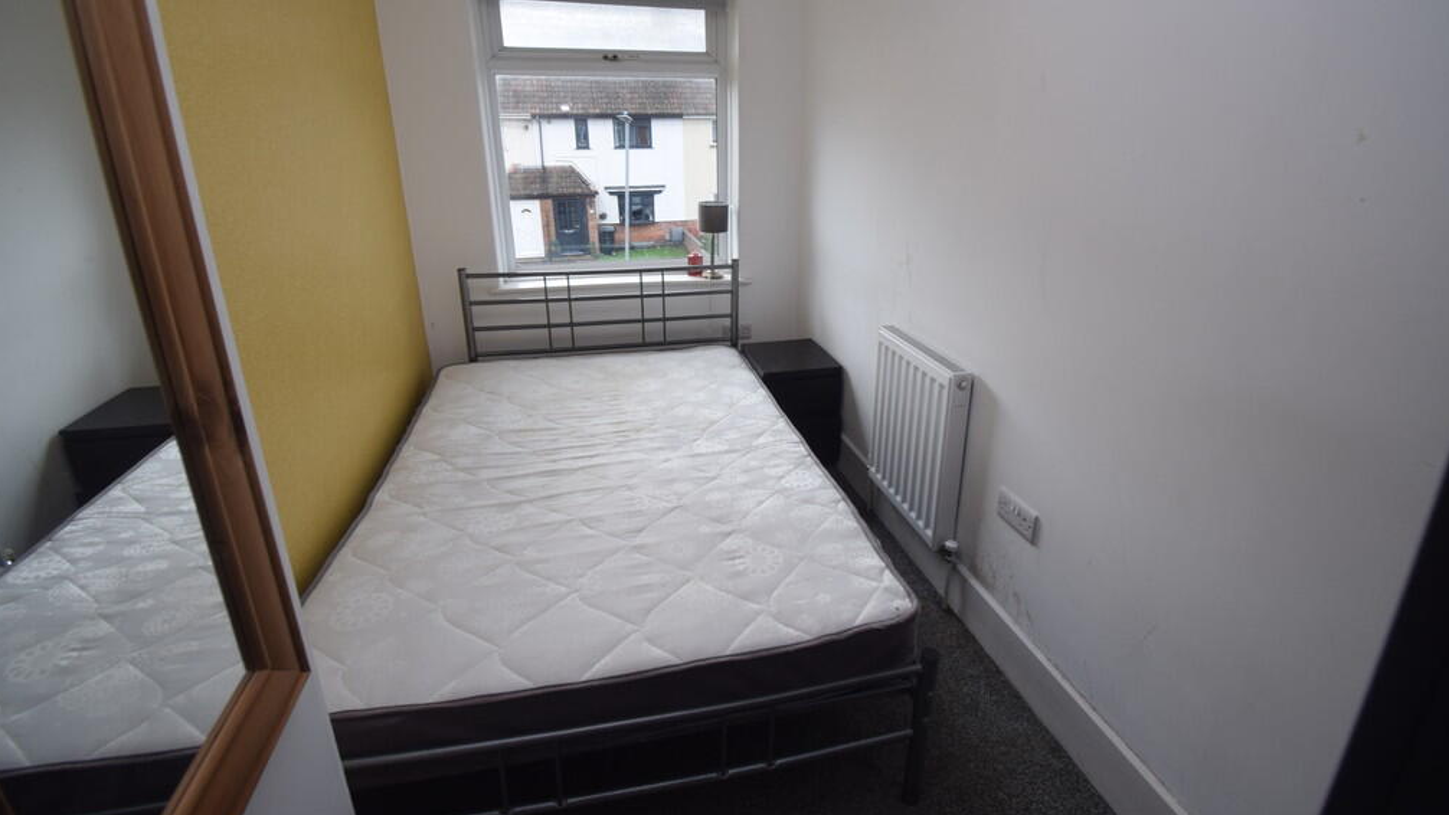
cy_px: 342
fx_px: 615
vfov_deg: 66.7
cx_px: 729
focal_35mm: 16
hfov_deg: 99.4
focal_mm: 10
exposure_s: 1/160
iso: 400
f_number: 6.3
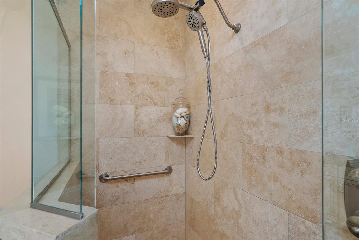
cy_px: 120
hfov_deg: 96.7
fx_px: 160
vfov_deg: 73.8
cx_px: 180
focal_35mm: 16
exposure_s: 1/5
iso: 250
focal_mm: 16
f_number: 9
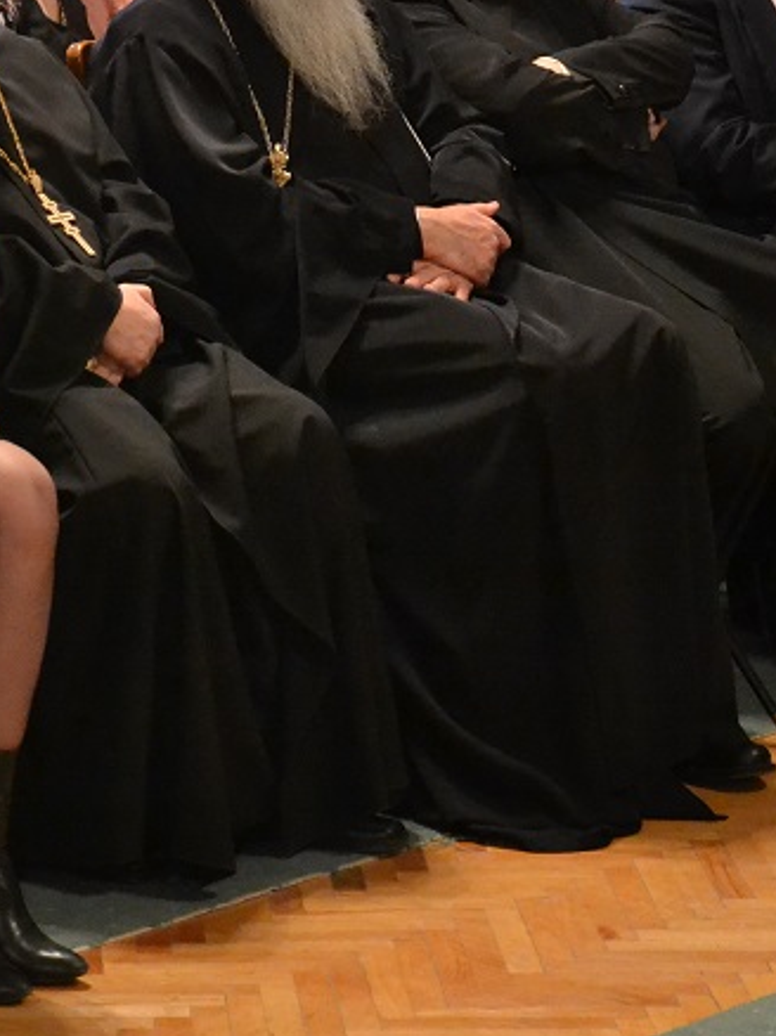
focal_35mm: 138
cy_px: 218
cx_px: 104
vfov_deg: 14.2
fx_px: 4138
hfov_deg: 10.7
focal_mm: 35
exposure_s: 1/40
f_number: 4.5
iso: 3200
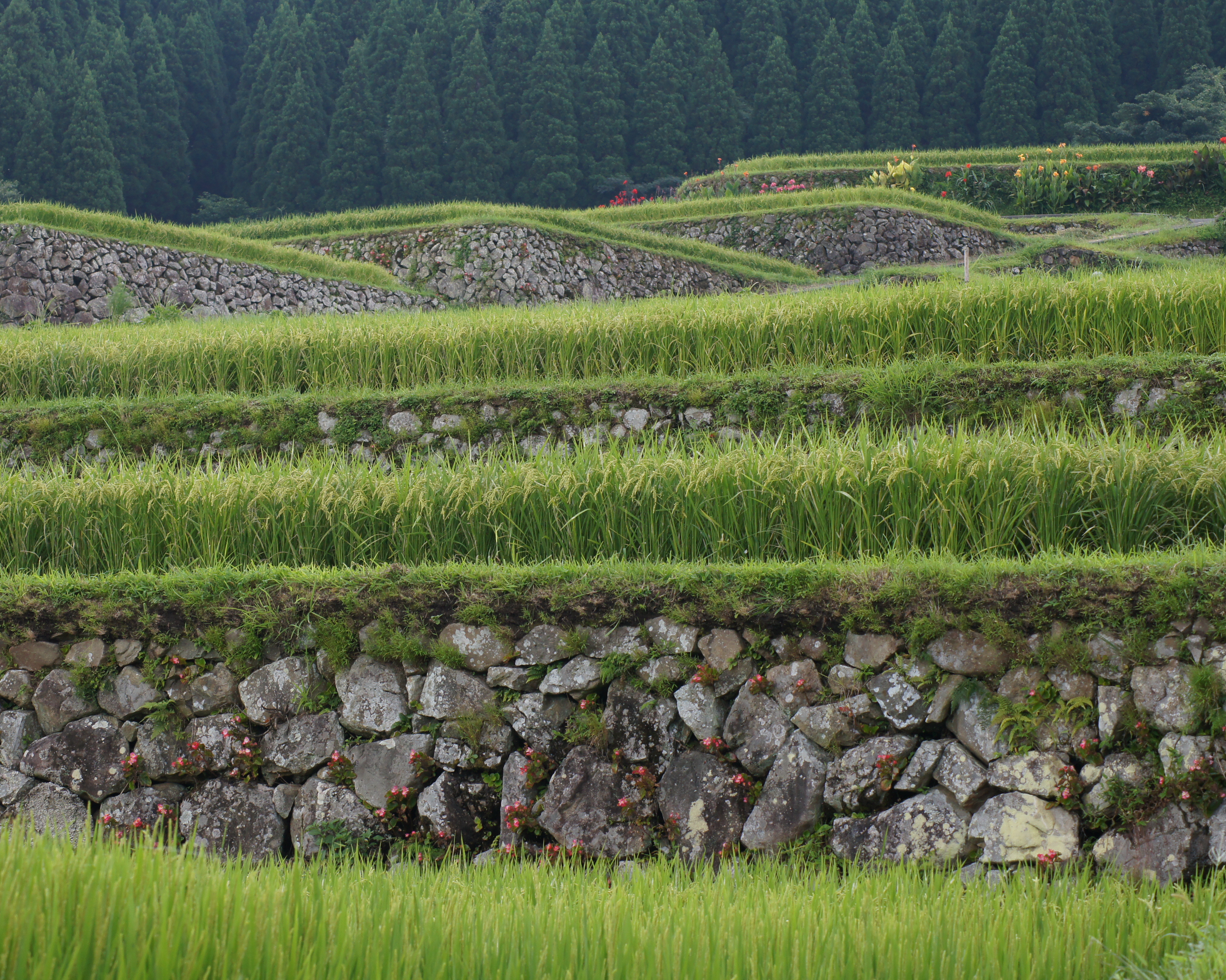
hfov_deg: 16.2
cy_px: 488
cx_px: 543
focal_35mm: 119
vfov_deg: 13.0
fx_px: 4318
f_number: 9
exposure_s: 1/160
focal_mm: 70
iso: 400
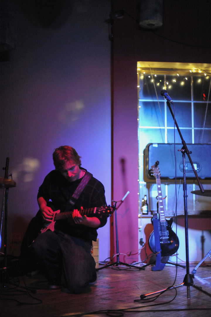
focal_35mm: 50
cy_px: 158
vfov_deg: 39.6
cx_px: 106
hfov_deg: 27.0
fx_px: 440
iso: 5000
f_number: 1.4
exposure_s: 1/200
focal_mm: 50
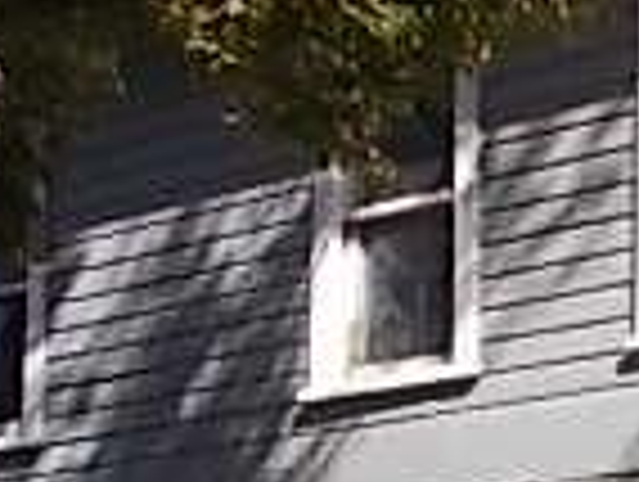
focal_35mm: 117
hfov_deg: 15.0
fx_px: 2163
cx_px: 1084
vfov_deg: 12.0
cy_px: 788
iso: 80
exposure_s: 1/80
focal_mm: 4.6
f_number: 8
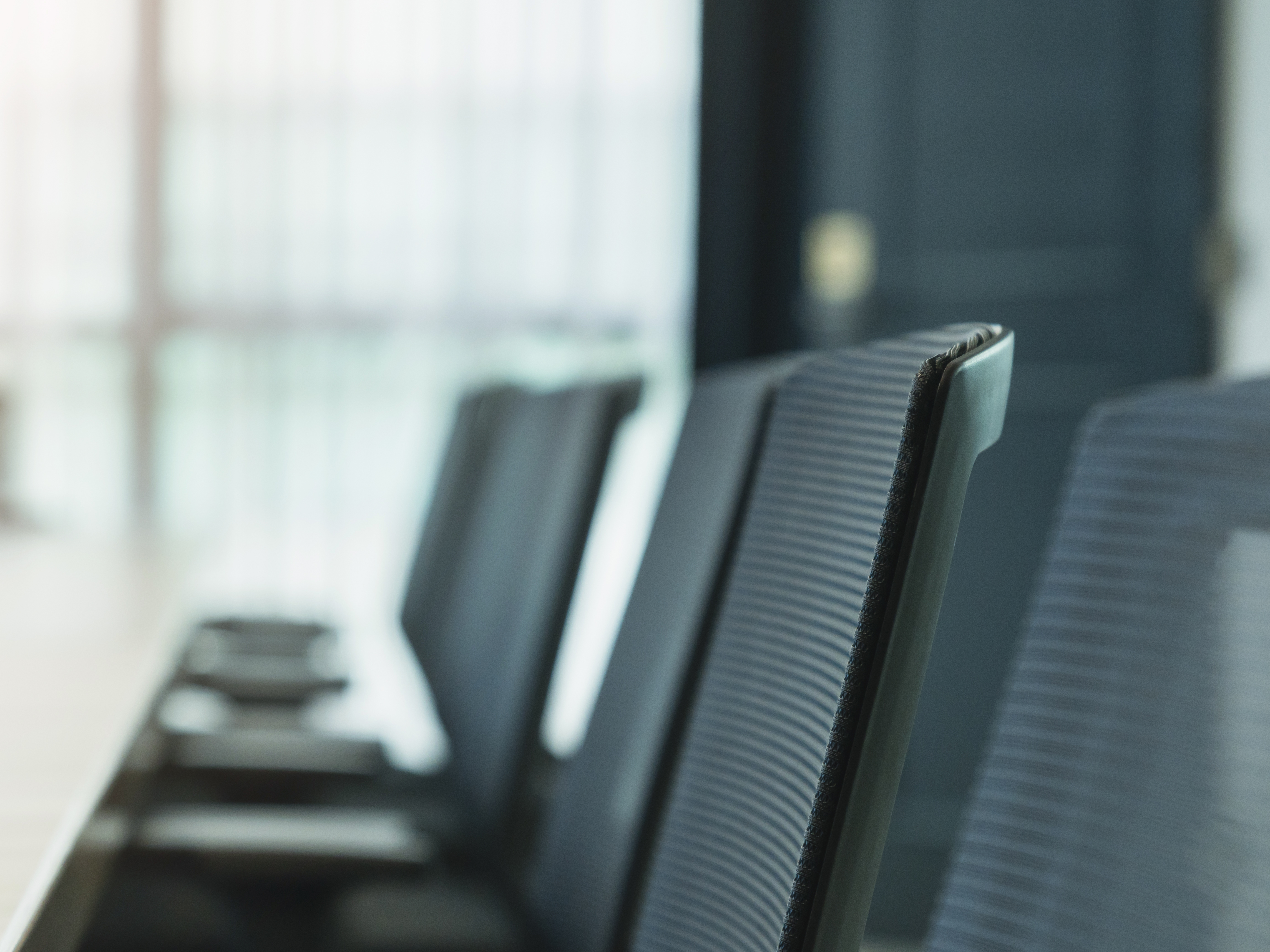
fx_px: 4292
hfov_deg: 16.7
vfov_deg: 12.7
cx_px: 259
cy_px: 501
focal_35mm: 117
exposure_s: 1/200
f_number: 3.2
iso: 500
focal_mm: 70
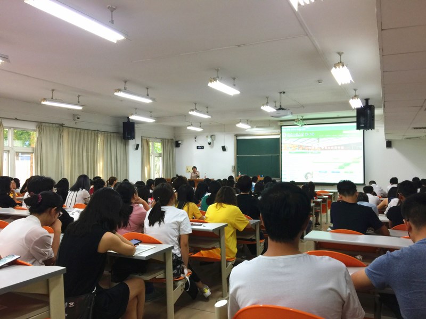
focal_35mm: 29
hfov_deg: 61.7
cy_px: 160
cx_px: 213
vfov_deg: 48.2
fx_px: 357
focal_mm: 4.15
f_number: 2.2
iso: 40
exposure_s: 1/33
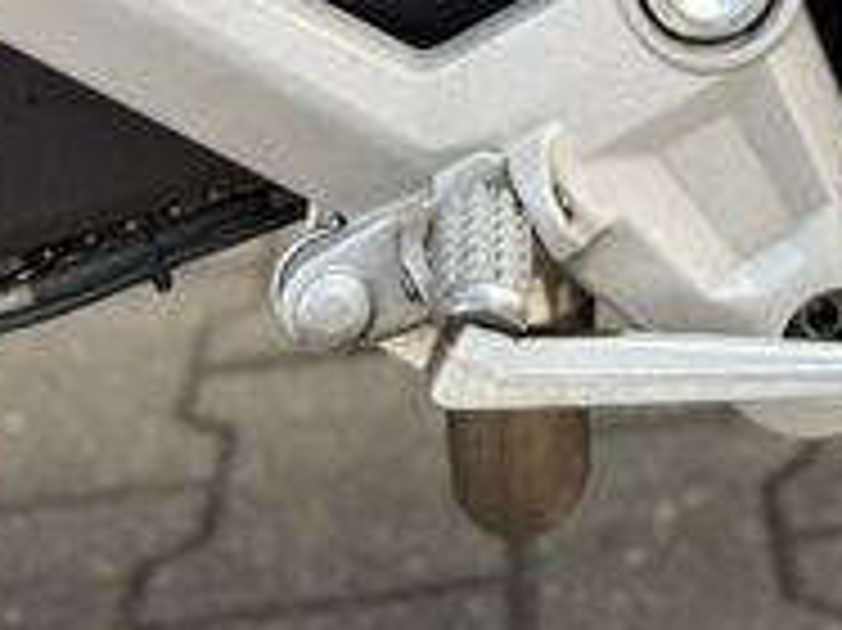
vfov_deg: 16.5
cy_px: -292
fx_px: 1993
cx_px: 941
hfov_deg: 22.4
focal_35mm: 82
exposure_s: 1/967
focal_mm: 6.76
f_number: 1.78
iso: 100
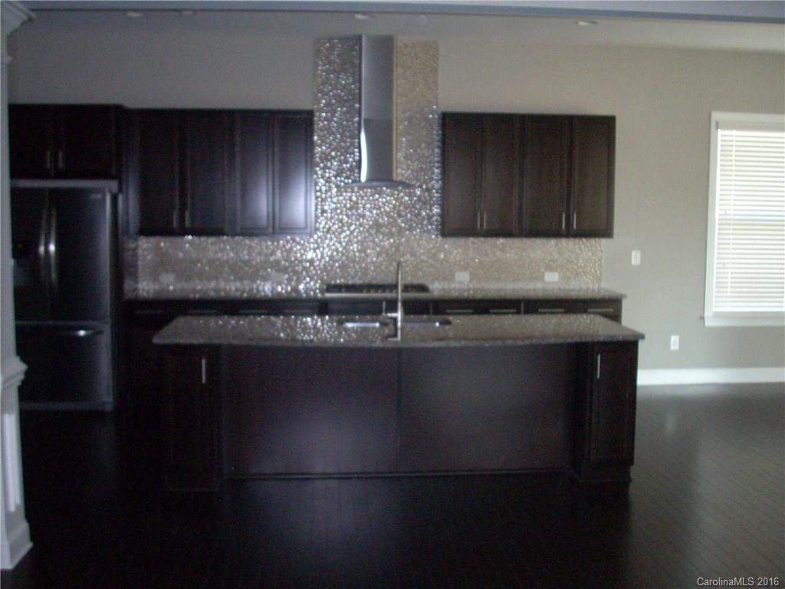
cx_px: 392
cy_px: 294
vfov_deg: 38.7
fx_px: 839
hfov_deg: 50.1
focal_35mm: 37
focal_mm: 6.2
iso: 400
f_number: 2.8
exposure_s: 1/60
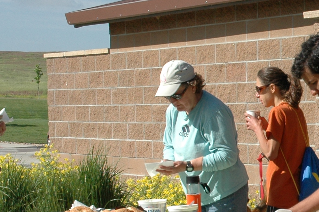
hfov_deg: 14.5
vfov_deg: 10.4
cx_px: 493
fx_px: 1156
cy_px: 185
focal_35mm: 131
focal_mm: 27
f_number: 10
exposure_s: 1/400
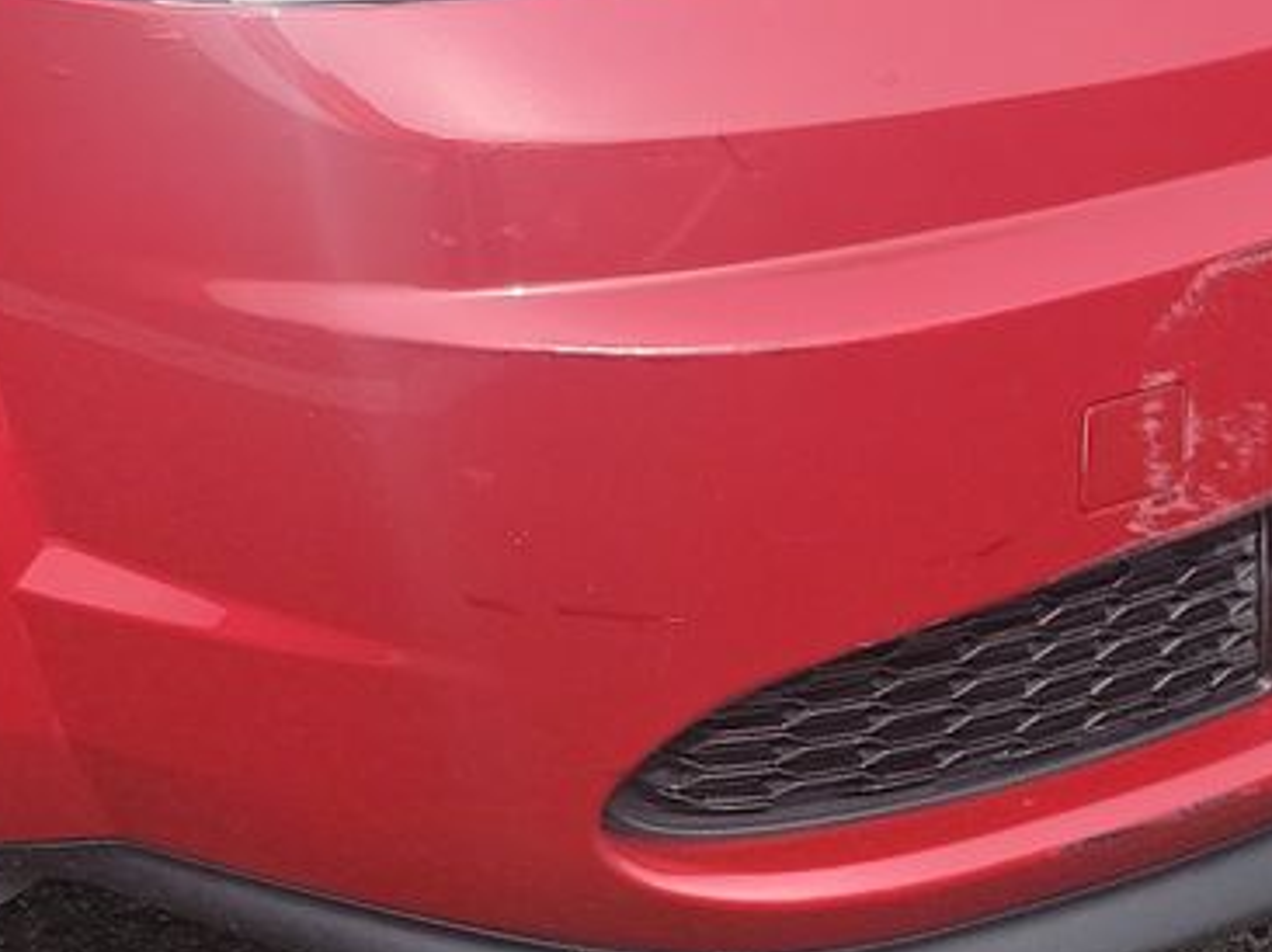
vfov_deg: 13.5
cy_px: -334
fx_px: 3856
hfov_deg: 17.3
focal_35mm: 105
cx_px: -497
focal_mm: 6.7
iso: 50
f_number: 1.8
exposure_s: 1/591
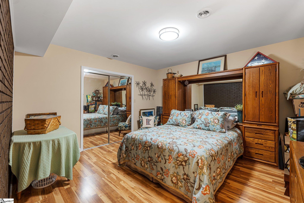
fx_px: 135
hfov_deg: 96.7
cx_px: 152
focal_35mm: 16
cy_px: 102
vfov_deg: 73.7
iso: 250
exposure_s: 1/1.67
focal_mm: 16
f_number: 9
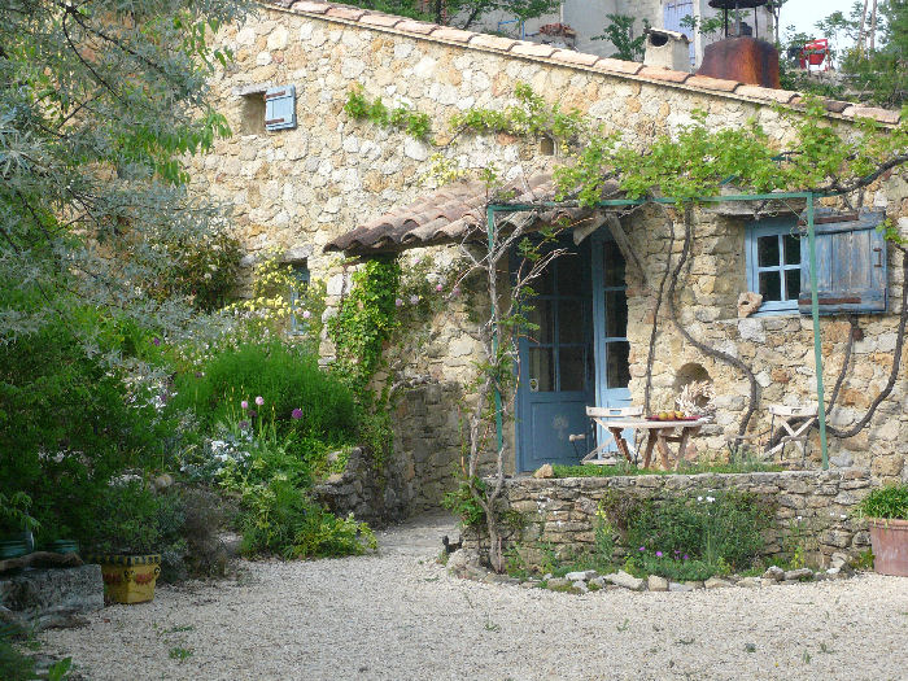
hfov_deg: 28.6
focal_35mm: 68
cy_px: 340
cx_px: 454
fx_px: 1784
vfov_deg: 21.6
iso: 100
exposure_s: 1/250
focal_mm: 11.2
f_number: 4.3
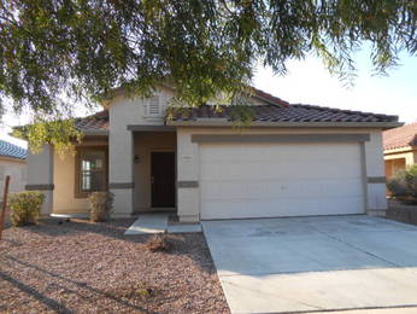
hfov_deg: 67.3
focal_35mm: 26
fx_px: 313
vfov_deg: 53.1
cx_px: 208
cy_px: 157
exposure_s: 1/200
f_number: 3.5
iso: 80
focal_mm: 4.6
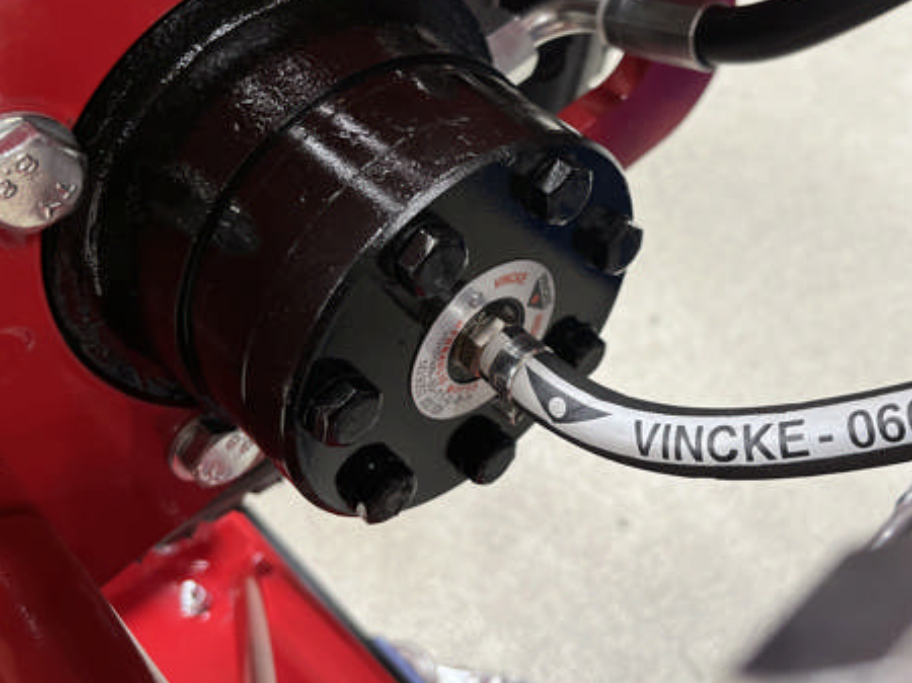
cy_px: 263
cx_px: 612
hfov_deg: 49.2
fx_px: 974
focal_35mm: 37
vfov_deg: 38.4
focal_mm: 5.1
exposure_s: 1/50
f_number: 1.6
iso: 125
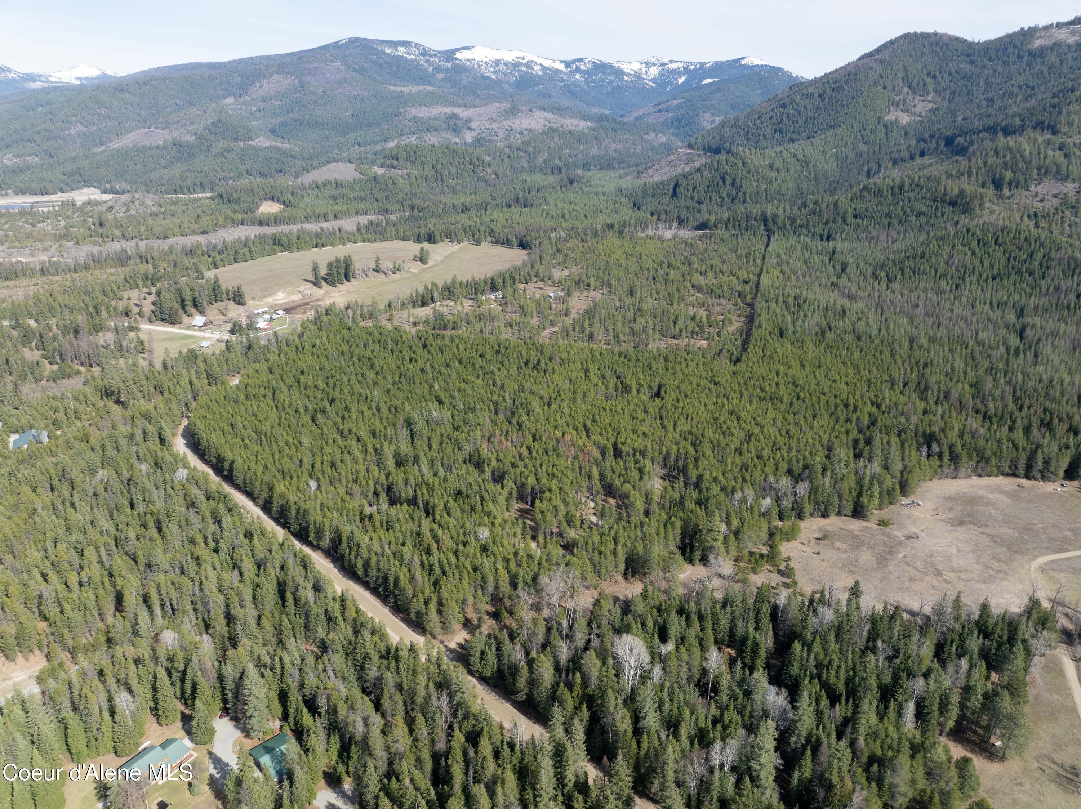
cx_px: 540
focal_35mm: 24
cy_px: 404
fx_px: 749
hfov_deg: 71.6
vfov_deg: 56.8
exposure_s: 1/1600
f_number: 2.8
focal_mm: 12.29
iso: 150
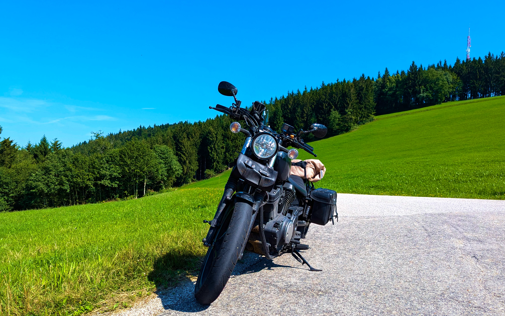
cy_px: 189
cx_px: 253
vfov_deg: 47.3
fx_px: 358
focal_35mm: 26
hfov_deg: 70.4
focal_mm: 6.81
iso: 49
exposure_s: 1/1508
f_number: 1.85
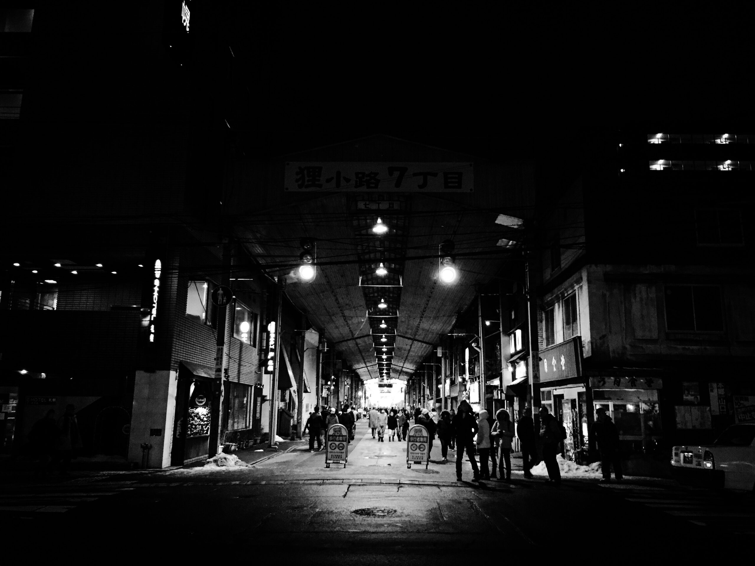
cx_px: 378
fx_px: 633
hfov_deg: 61.7
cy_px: 283
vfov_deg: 48.2
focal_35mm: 29
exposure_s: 1/33
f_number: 2.2
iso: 250
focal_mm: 4.15
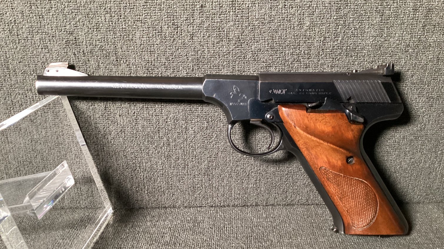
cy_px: 152
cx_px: 223
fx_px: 400
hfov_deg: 58.0
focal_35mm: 34
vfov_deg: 34.5
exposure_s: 1/40
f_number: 2.4
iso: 400
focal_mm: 3.3
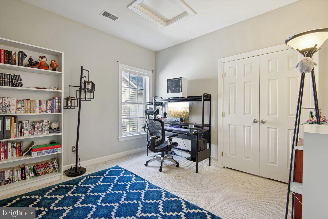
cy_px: 110
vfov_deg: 73.7
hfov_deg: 96.7
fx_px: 146
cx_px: 164
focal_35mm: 16
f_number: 8
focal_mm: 16
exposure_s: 1/15
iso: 200
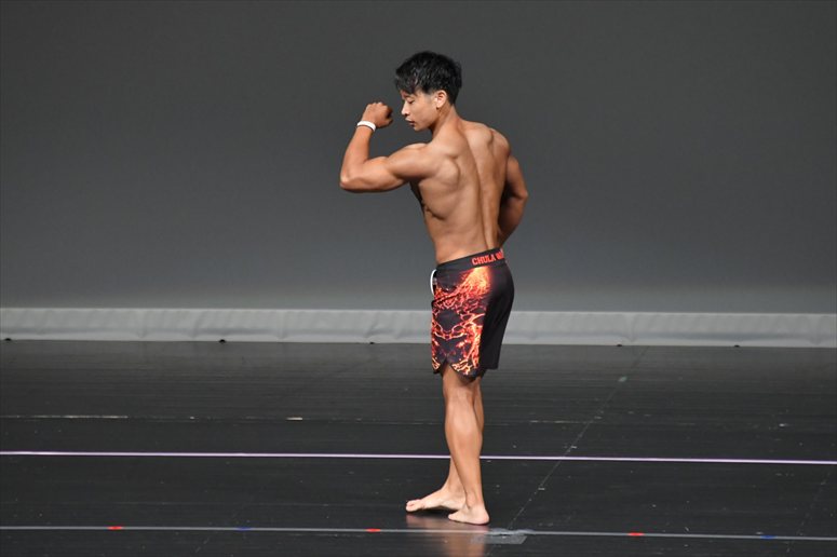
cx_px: 418
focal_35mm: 375
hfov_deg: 5.5
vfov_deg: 3.7
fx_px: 8715
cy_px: 278
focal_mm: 250
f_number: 5.6
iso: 4000
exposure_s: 1/400
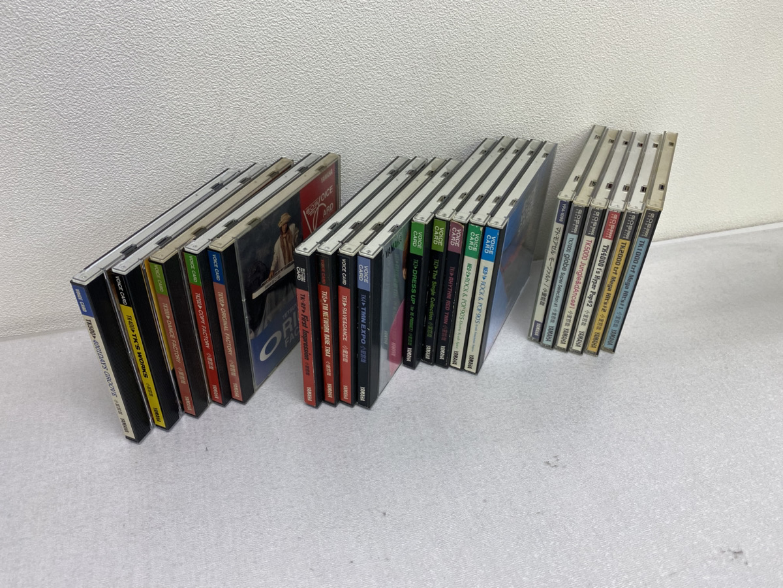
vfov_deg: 53.1
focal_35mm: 26
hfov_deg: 67.3
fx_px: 588
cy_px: 294
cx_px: 392
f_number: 1.8
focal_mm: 4.25
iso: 125
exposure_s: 1/100
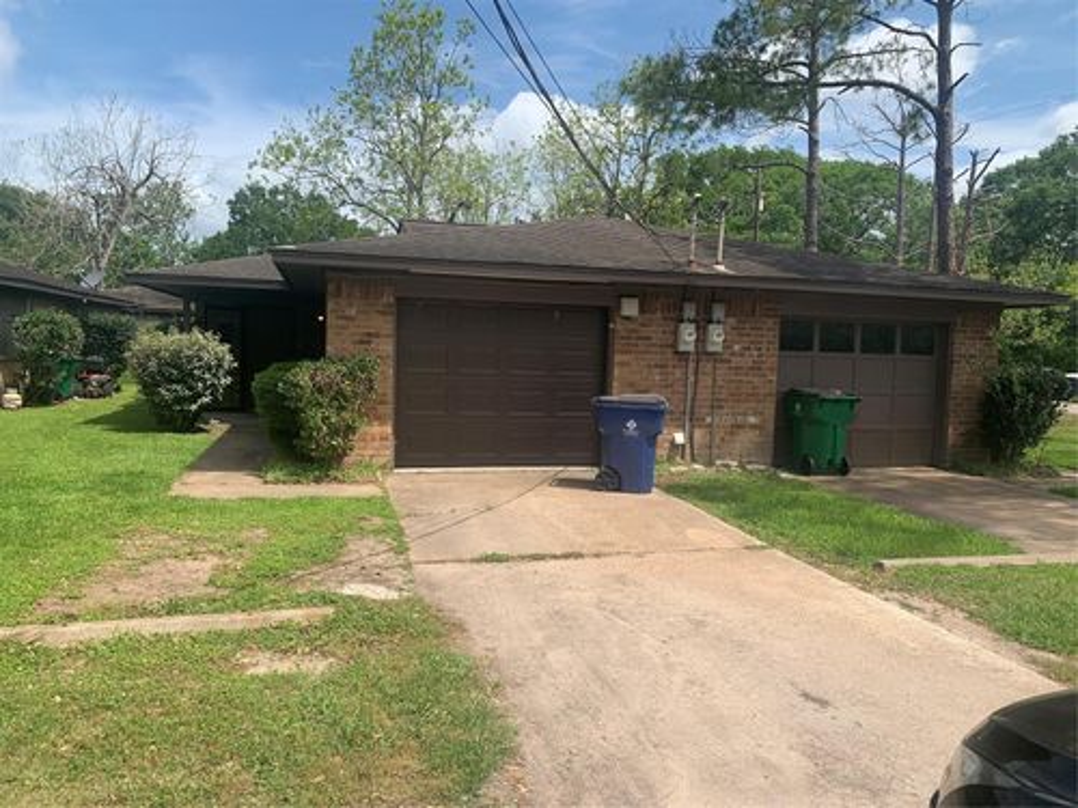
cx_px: 539
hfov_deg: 67.3
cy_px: 404
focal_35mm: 26
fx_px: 810
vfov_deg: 53.1
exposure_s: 1/2364
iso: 25
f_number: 1.8
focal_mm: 4.25
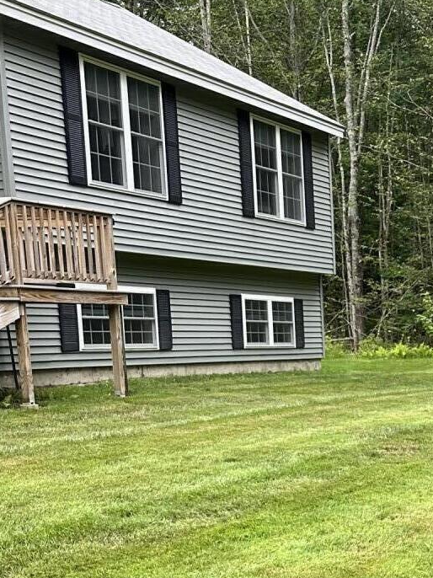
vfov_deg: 26.1
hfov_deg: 19.1
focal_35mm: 70
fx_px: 1168
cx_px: 590
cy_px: 597
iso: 80
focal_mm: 6.86
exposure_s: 1/654
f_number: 1.78
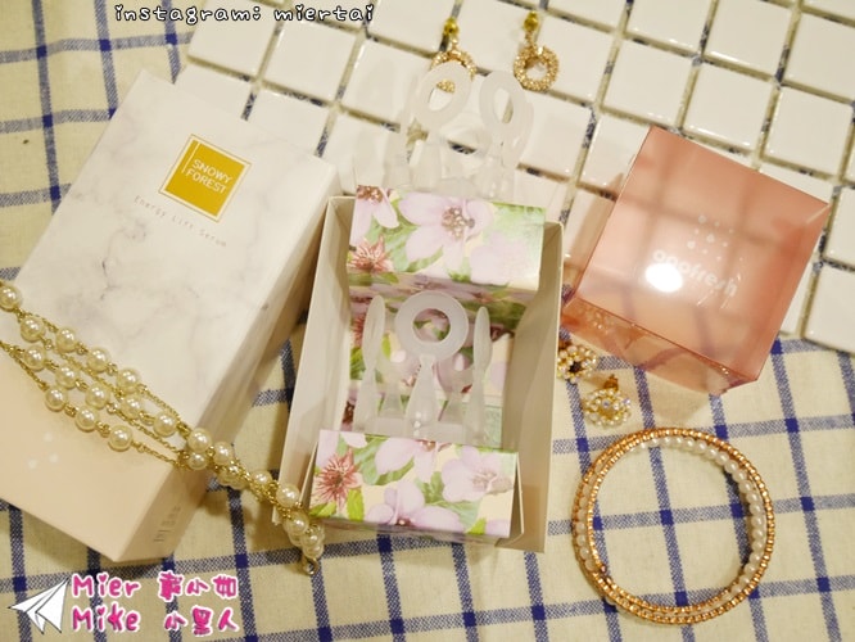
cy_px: 321
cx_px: 428
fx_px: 1087
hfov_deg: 42.9
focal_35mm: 44
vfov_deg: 32.9
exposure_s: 1/50
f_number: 4.9
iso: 2000
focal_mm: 22
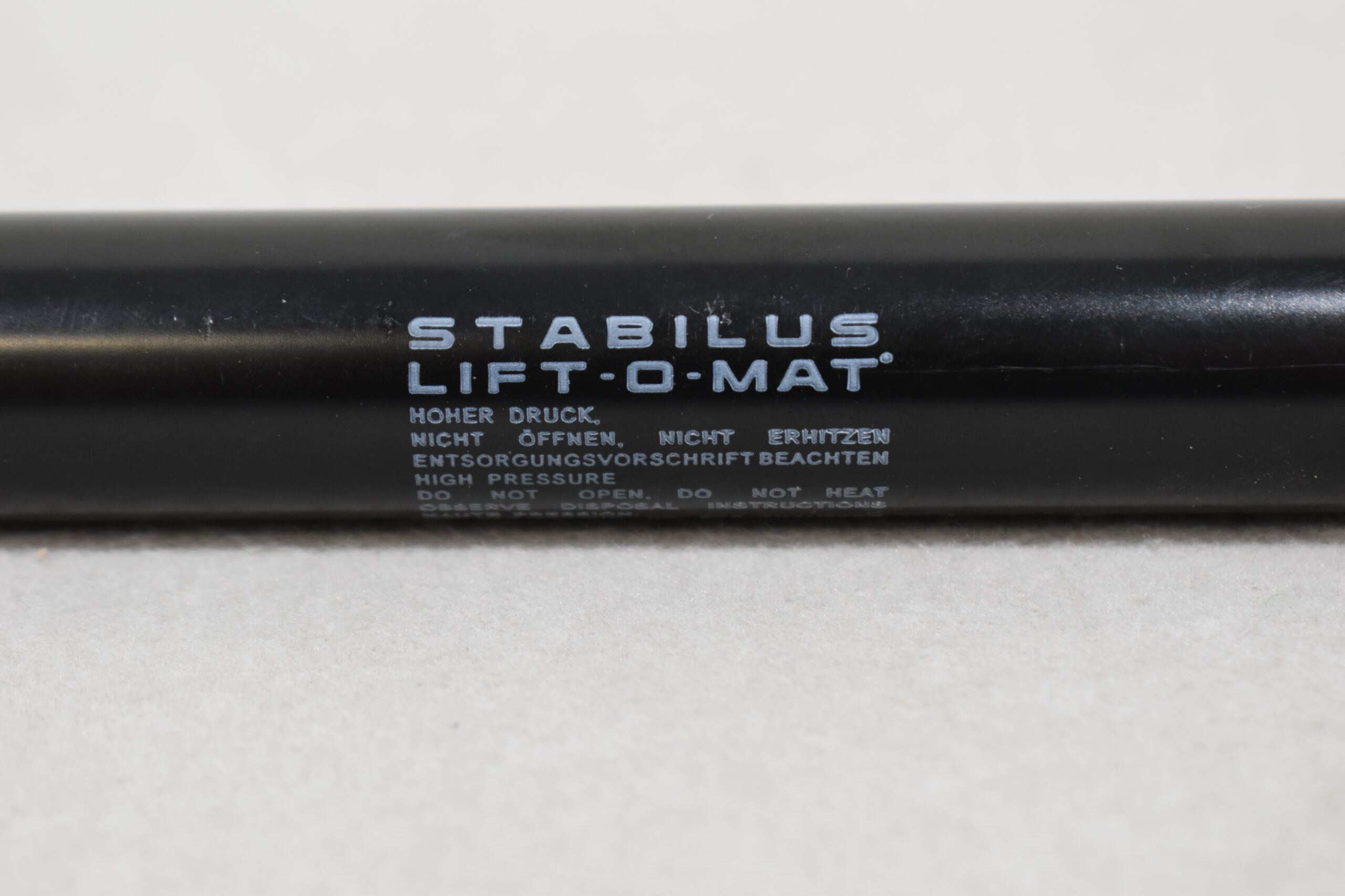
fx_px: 3082
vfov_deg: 16.6
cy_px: 448
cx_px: 672
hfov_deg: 24.6
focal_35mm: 82
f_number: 5.6
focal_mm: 55
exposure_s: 1/60
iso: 800
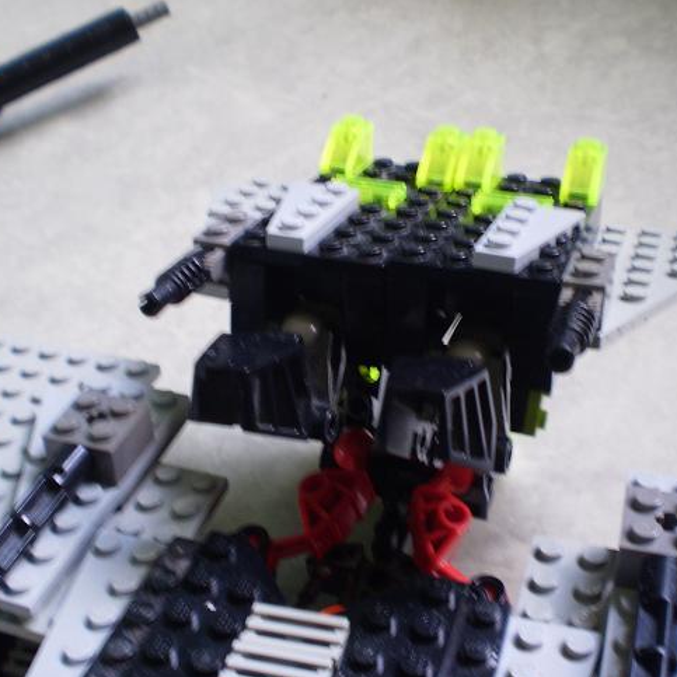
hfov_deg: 39.1
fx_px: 951
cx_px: 371
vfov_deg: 39.2
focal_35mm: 43
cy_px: 341
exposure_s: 1/10
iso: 125
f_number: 3.1
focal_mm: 6.3
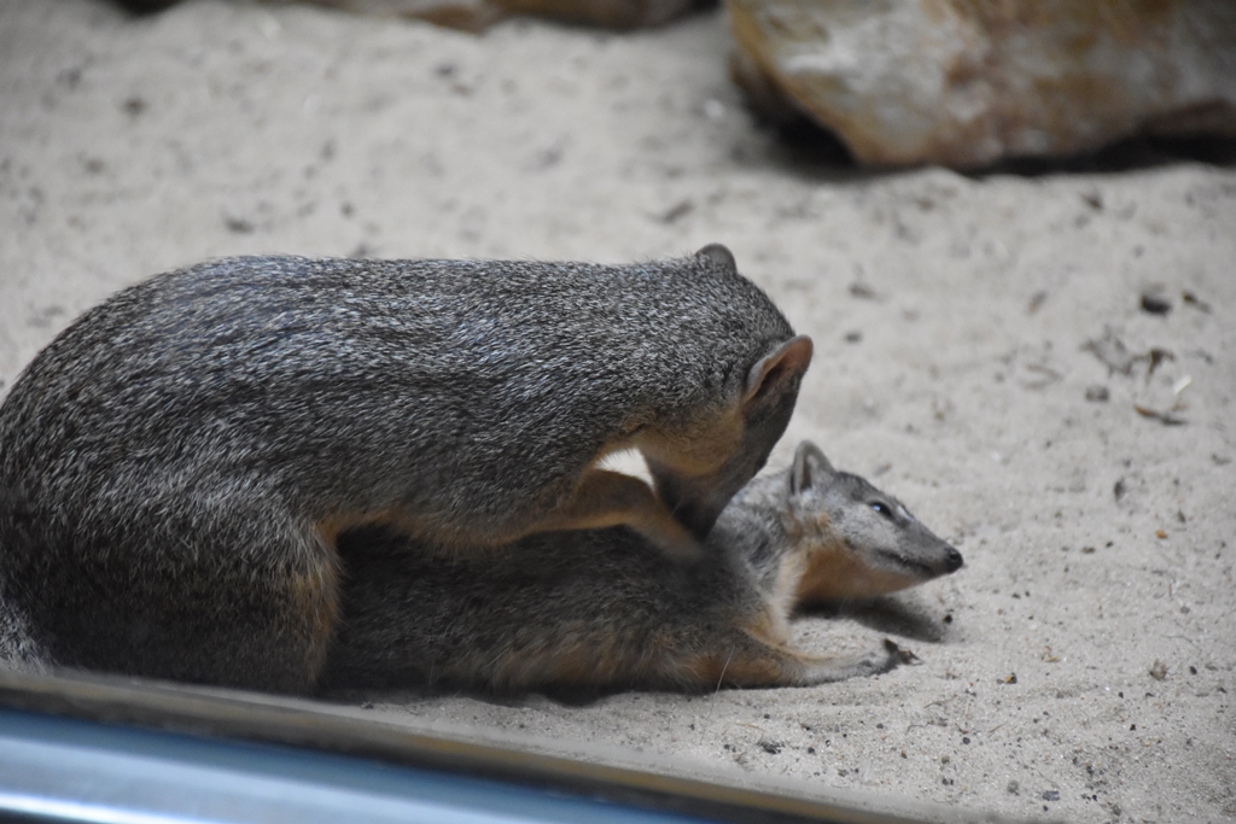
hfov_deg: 9.8
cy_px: 412
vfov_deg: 6.5
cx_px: 618
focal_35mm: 210
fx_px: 7211
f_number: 5.6
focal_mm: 140
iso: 4000
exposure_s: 1/125
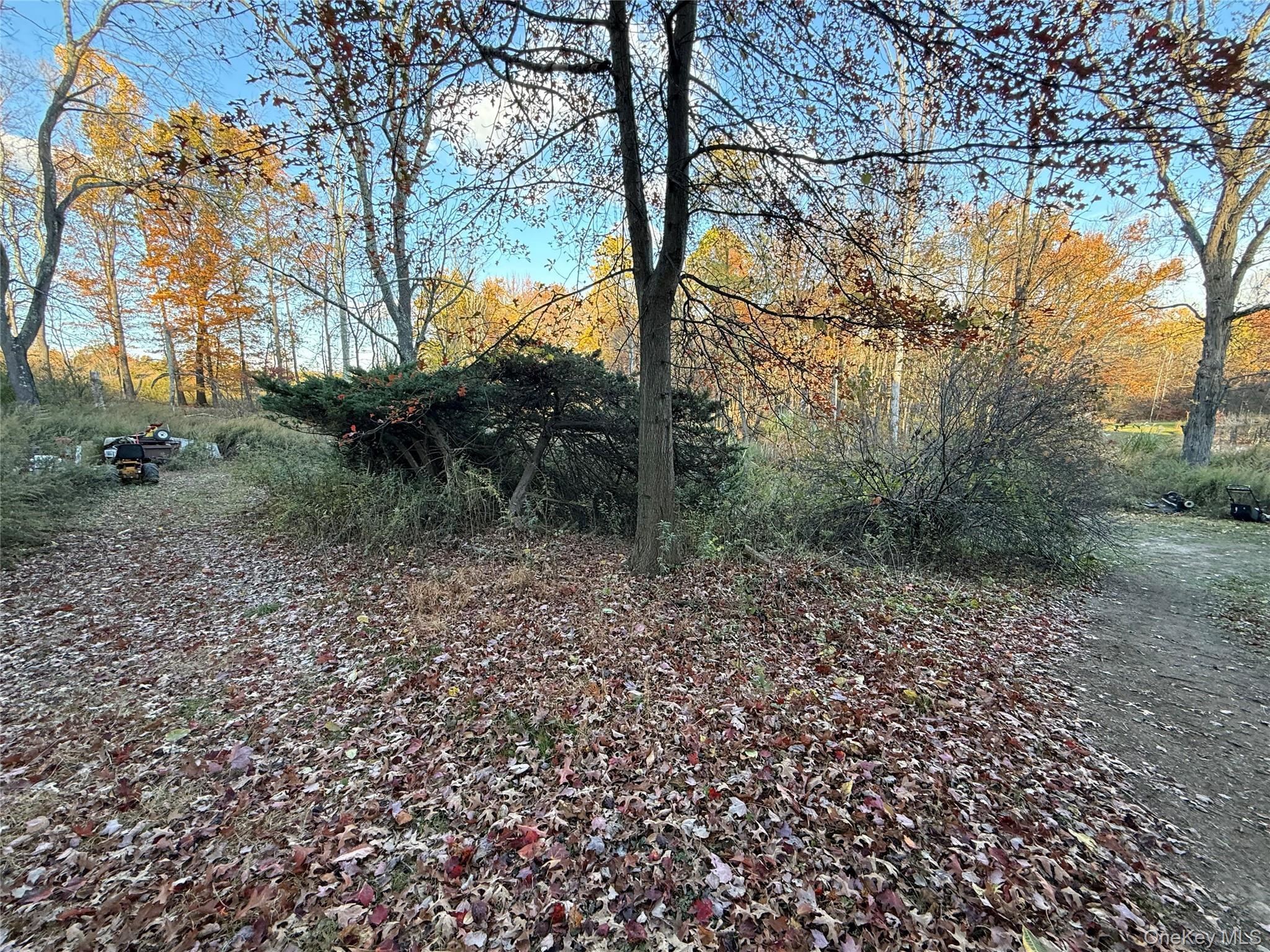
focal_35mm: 14
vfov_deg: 85.7
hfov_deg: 102.1
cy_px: 476
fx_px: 514
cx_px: 635
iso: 100
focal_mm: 2.22
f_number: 2.2
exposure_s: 1/99
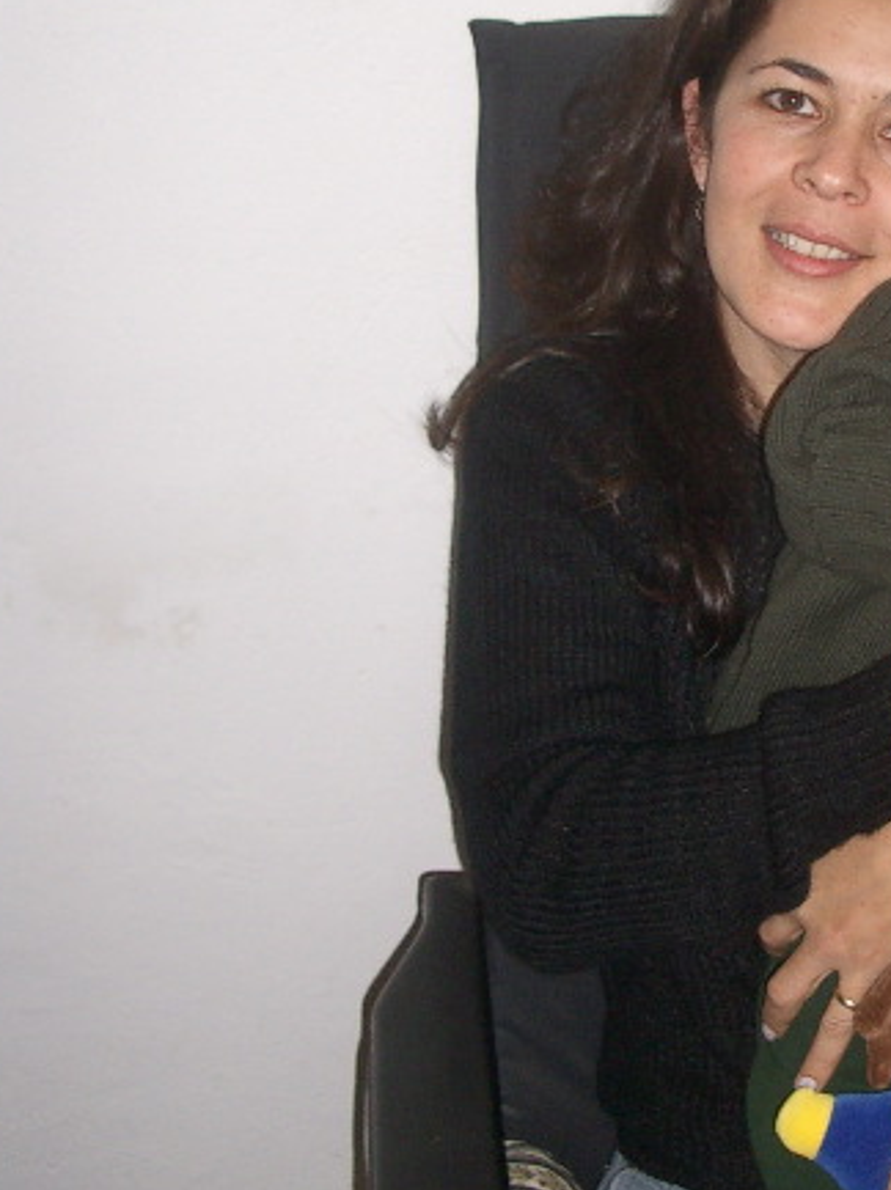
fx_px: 2372
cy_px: 477
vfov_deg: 28.1
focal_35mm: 69
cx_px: 837
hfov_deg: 20.7
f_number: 2.6
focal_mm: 5.8
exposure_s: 1/40
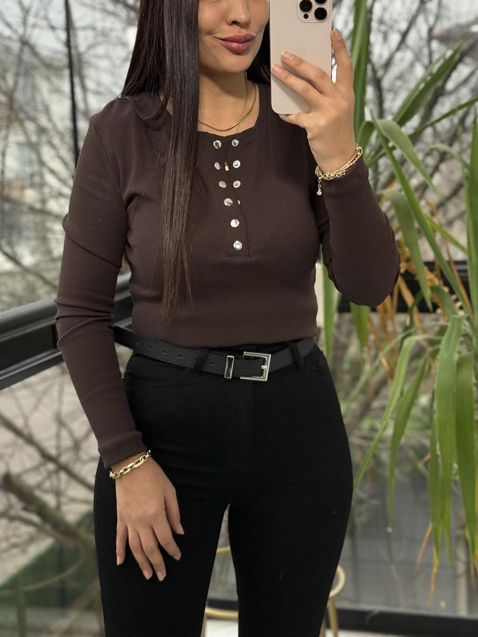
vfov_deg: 33.1
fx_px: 1067
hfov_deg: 25.2
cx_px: 248
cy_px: 253
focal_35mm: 58
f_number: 1.78
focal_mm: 6.76
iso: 125
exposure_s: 1/83
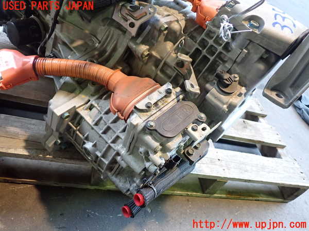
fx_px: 268
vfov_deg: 46.8
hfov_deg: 60.0
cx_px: 154
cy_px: 116
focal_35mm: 30
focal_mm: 5.4
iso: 500
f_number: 2.3
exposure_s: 1/40
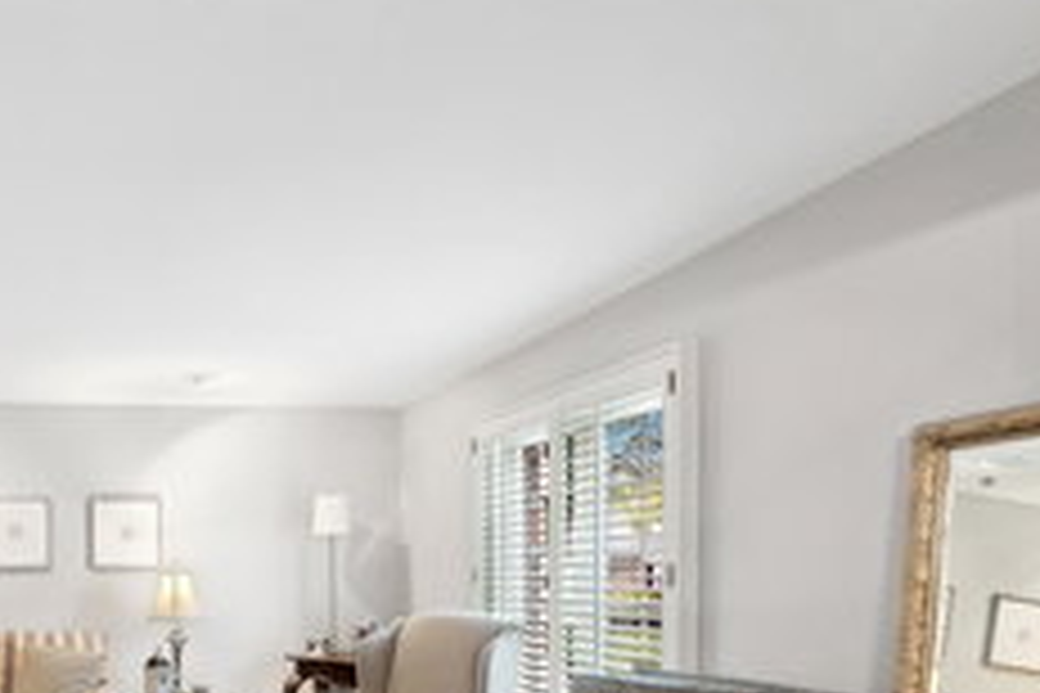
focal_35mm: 27
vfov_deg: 44.9
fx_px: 780
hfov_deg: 56.9
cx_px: 83
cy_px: 580
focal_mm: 13
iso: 200
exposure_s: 1/4
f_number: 9
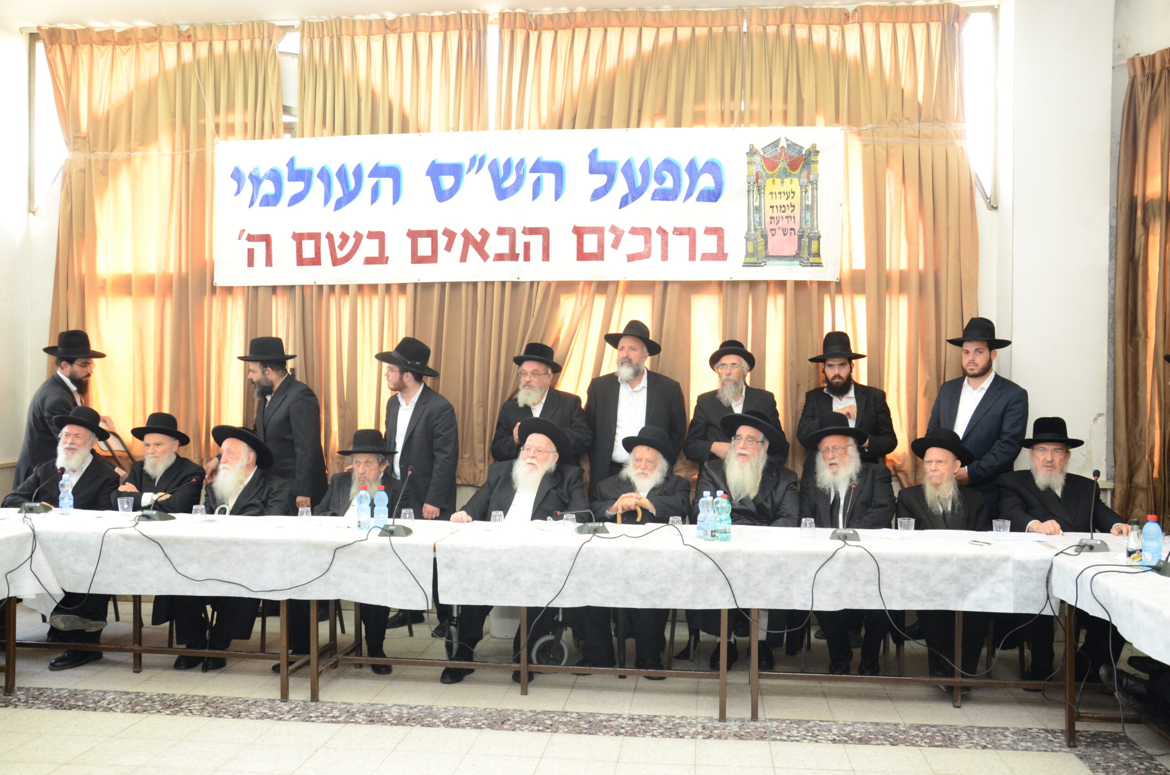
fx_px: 1022
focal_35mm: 32
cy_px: 388
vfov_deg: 41.5
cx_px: 585
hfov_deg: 59.6
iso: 1250
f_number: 5.6
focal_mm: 21
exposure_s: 1/80
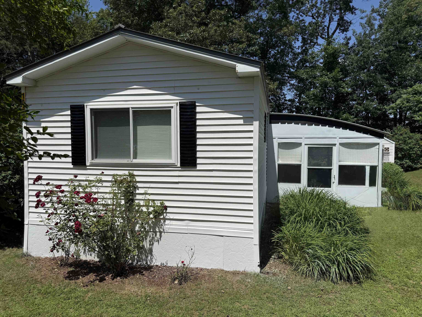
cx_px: 211
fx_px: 293
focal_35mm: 24
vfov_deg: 56.8
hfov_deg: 71.6
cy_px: 158
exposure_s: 1/9091
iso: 80
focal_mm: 6.76
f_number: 1.78
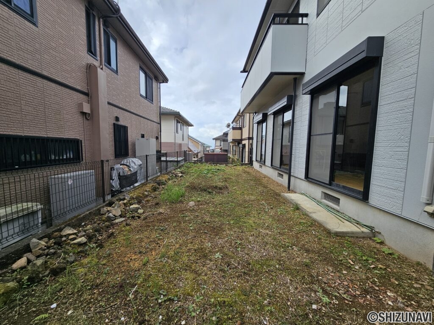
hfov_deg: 106.2
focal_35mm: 13
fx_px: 163
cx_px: 217
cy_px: 162
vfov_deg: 89.9
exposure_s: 1/1225
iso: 50
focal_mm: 2.2
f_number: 2.2
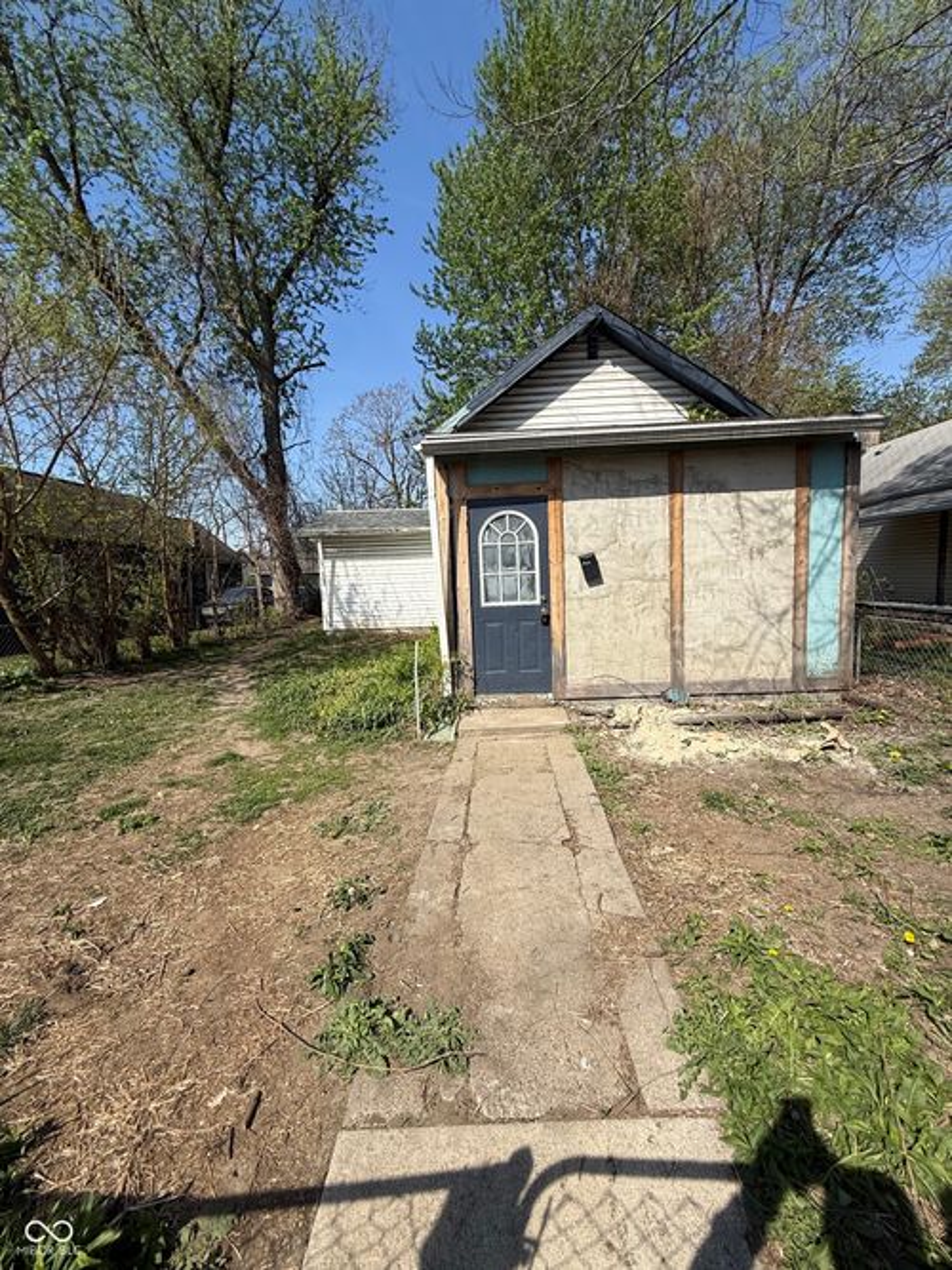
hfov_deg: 85.7
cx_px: 476
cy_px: 635
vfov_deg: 102.1
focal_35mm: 14
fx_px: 514
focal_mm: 2.22
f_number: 2.2
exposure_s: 1/2841
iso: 50
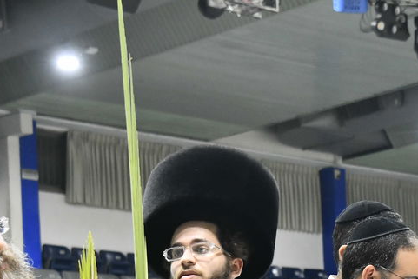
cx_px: 391
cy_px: 308
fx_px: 1893
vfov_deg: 8.4
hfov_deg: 12.5
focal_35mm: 163
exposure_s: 1/160
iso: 1600
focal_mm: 56
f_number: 5.6
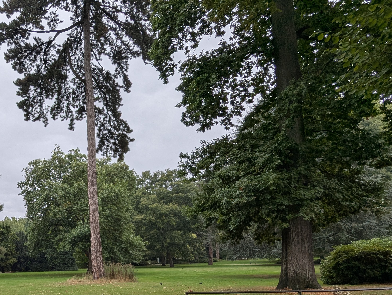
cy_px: 209
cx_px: 34
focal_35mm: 33
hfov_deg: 49.0
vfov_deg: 42.1
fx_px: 374
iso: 49
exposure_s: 1/362
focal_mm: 2.35
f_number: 2.2
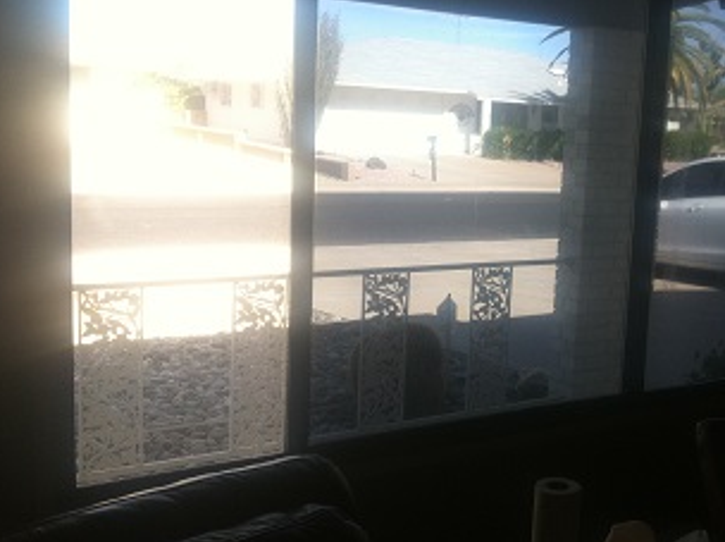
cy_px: 252
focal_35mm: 53
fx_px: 1108
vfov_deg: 27.4
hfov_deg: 35.8
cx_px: 494
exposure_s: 1/120
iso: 80
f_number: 2.8
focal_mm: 3.85
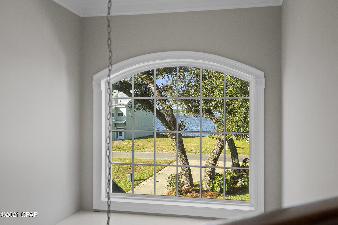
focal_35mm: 36
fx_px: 338
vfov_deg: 36.9
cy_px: 112
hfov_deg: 53.1
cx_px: 169
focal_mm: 24
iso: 500
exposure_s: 1/100
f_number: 2.8
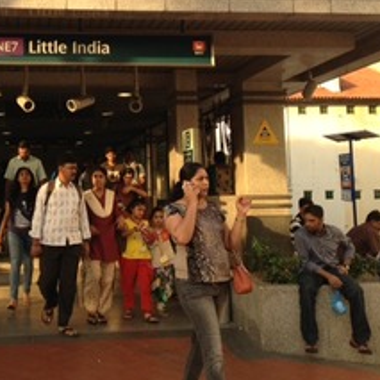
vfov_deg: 29.3
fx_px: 720
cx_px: 105
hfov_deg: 29.2
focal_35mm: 58
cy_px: 118
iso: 50
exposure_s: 1/239
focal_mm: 4.28
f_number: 2.4
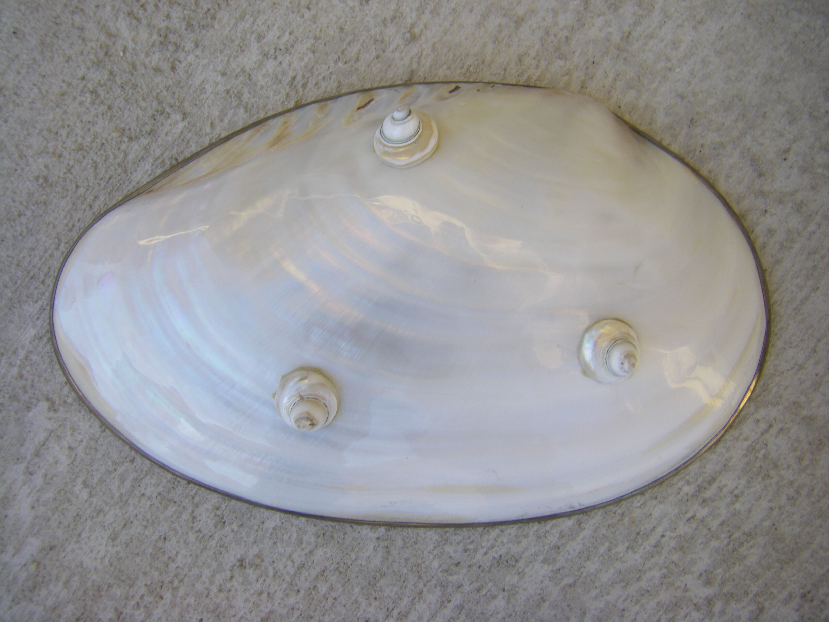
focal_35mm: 38
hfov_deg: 49.0
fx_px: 910
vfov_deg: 37.7
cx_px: 414
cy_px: 311
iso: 64
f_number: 3.5
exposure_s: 1/100
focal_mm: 6.3
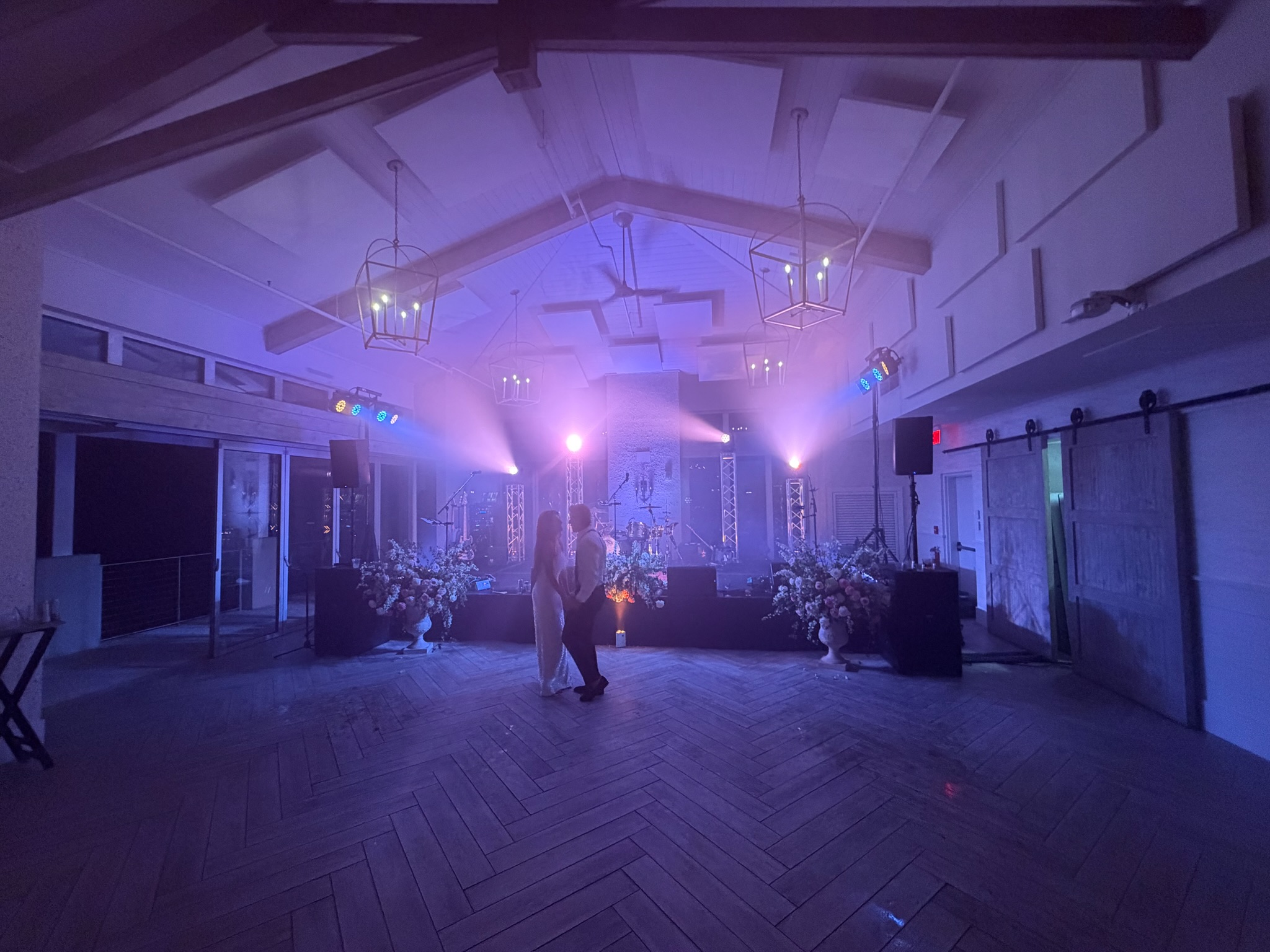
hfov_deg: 102.1
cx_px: 635
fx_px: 514
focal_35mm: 14
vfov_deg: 85.7
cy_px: 476
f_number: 2.2
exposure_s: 1/59
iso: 500
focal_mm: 2.22
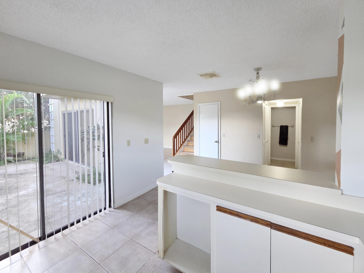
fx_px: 137
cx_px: 182
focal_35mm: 13
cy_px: 136
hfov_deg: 106.2
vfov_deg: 89.9
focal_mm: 2.2
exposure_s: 1/60
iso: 400
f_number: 2.2
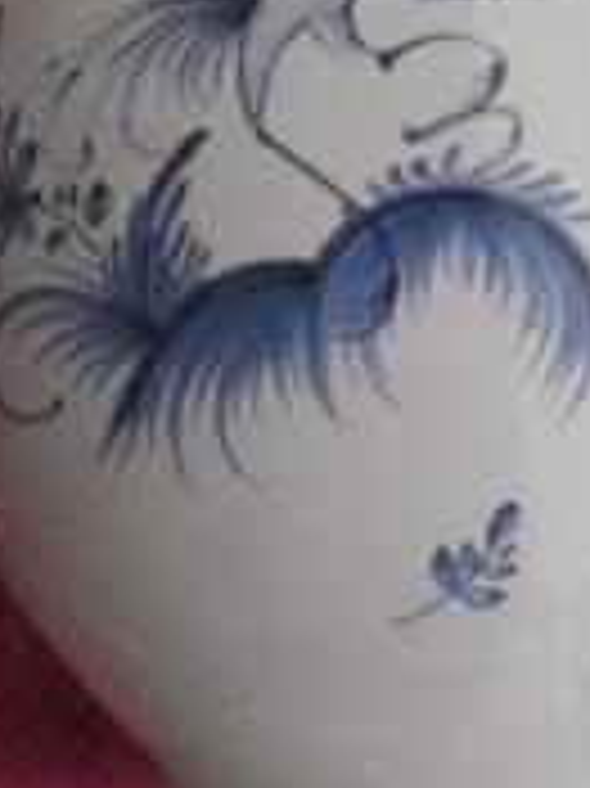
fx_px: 3003
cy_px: -104
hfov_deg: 11.2
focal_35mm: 132
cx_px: 401
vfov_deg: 14.6
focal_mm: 6.3
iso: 800
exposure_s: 1/800
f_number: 5.6
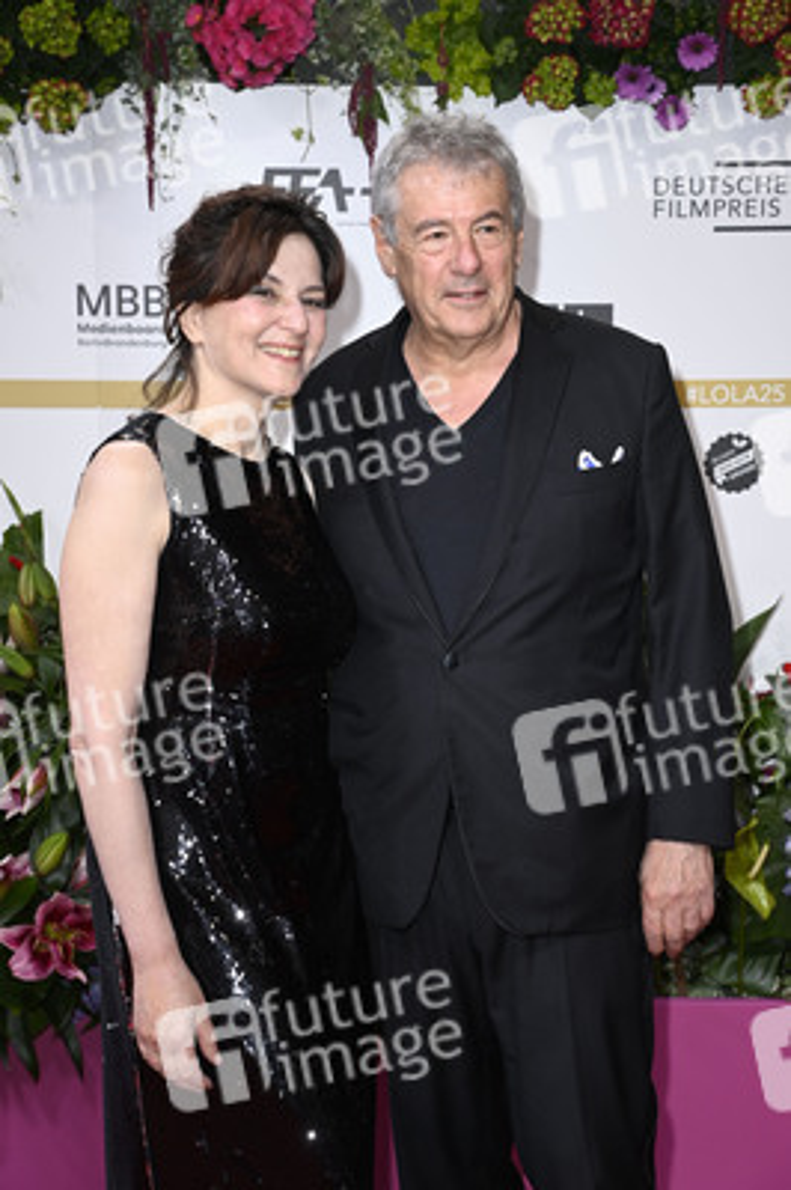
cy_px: 595
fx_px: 2476
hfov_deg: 18.2
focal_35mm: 75
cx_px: 396
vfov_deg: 27.0
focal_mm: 75
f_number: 6.3
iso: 640
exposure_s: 1/200
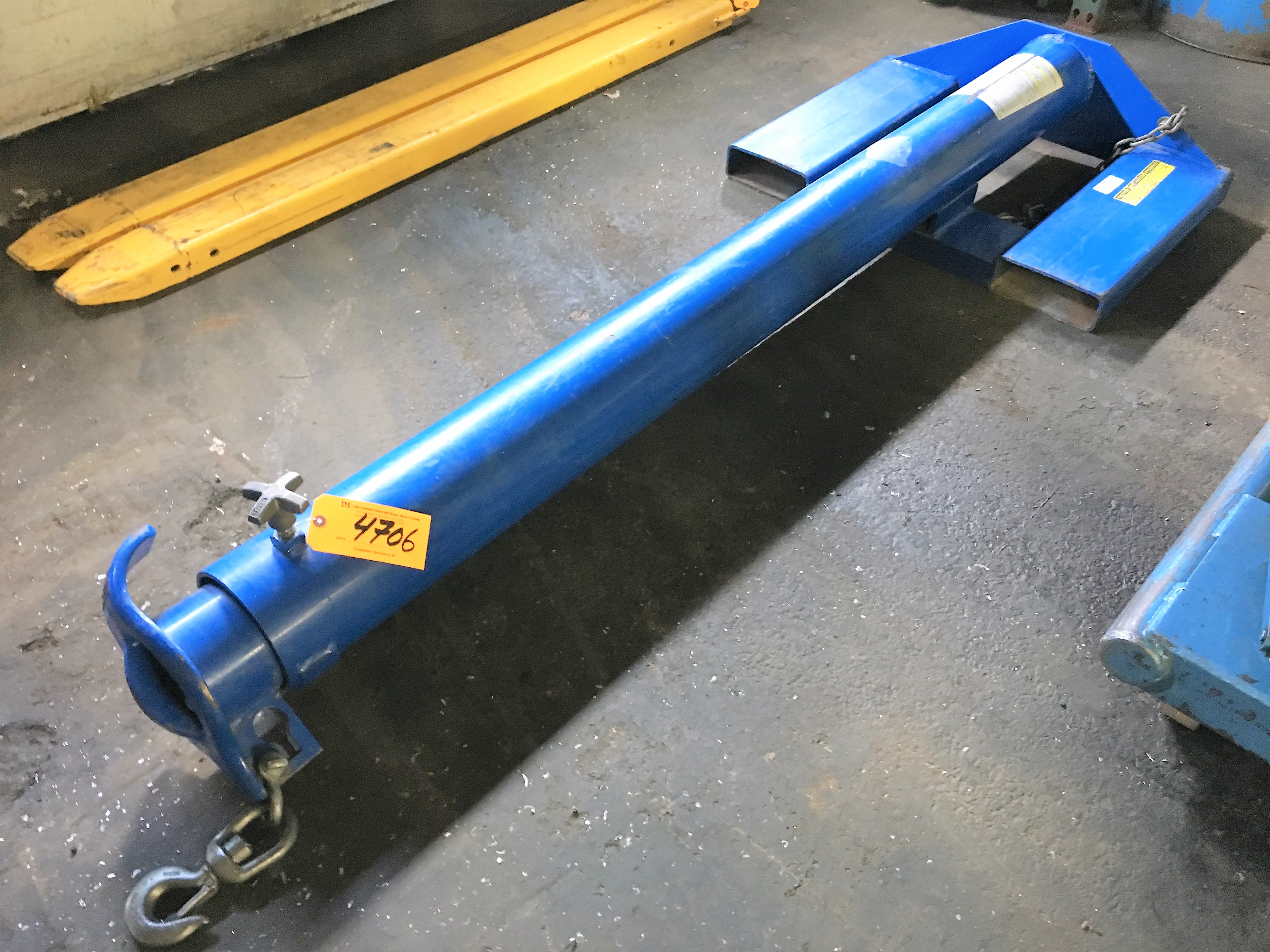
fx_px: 1064
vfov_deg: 48.2
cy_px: 476
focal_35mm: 29
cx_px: 635
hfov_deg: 61.7
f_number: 2.2
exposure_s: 1/15
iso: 400
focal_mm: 4.15
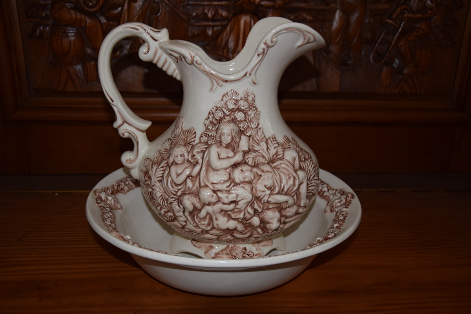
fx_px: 491
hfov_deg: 51.3
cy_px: 157
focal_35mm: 38
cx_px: 236
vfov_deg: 35.5
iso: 400
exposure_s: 1/60
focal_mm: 25
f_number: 4
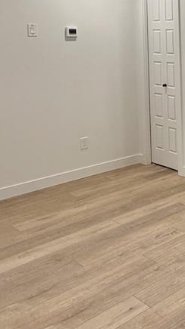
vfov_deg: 43.0
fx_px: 393
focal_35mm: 45
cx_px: 339
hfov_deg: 19.4
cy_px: 58
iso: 200
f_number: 2.2
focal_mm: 2.22
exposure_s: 1/120
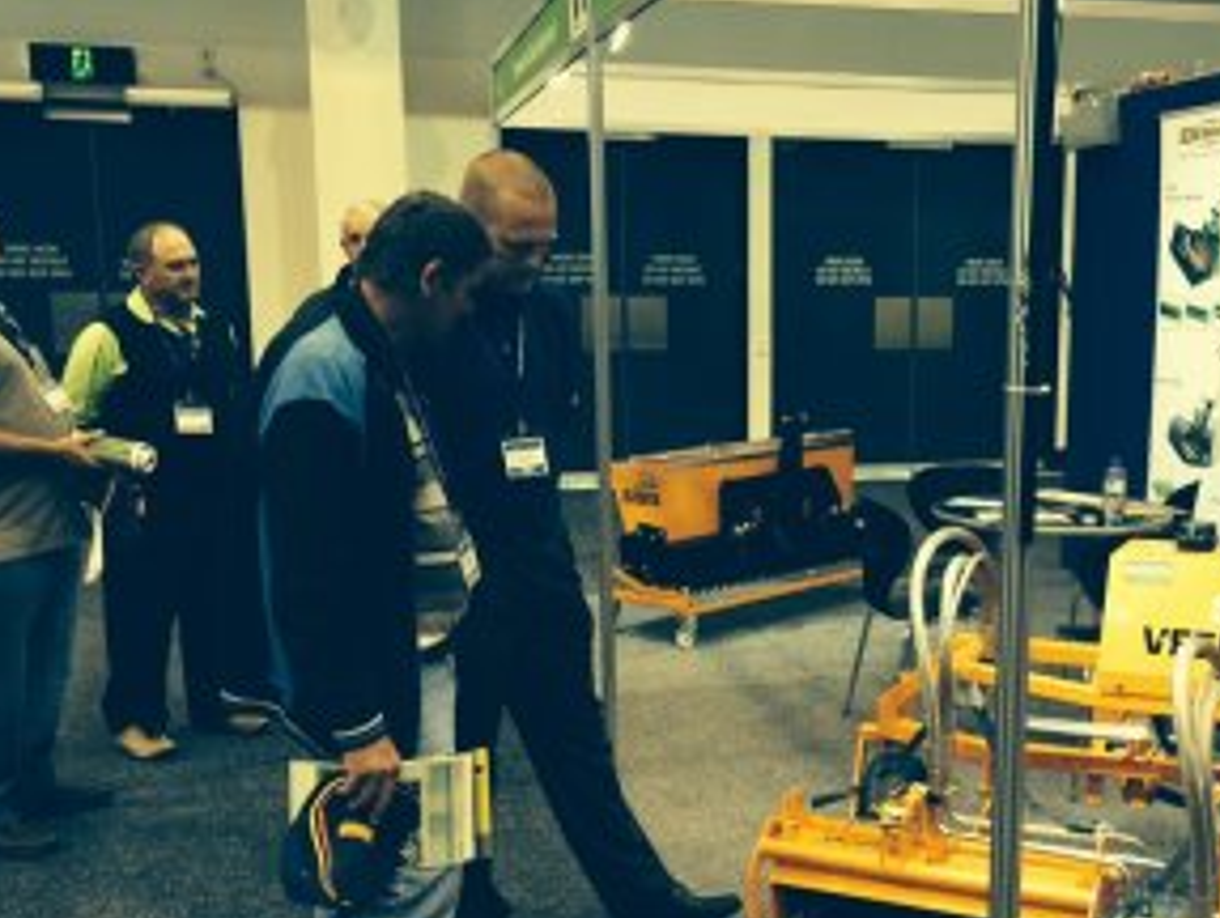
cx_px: 808
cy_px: 574
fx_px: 1659
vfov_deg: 30.8
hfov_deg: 39.9
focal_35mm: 47
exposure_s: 1/33
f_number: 2.2
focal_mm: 4.12
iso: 125
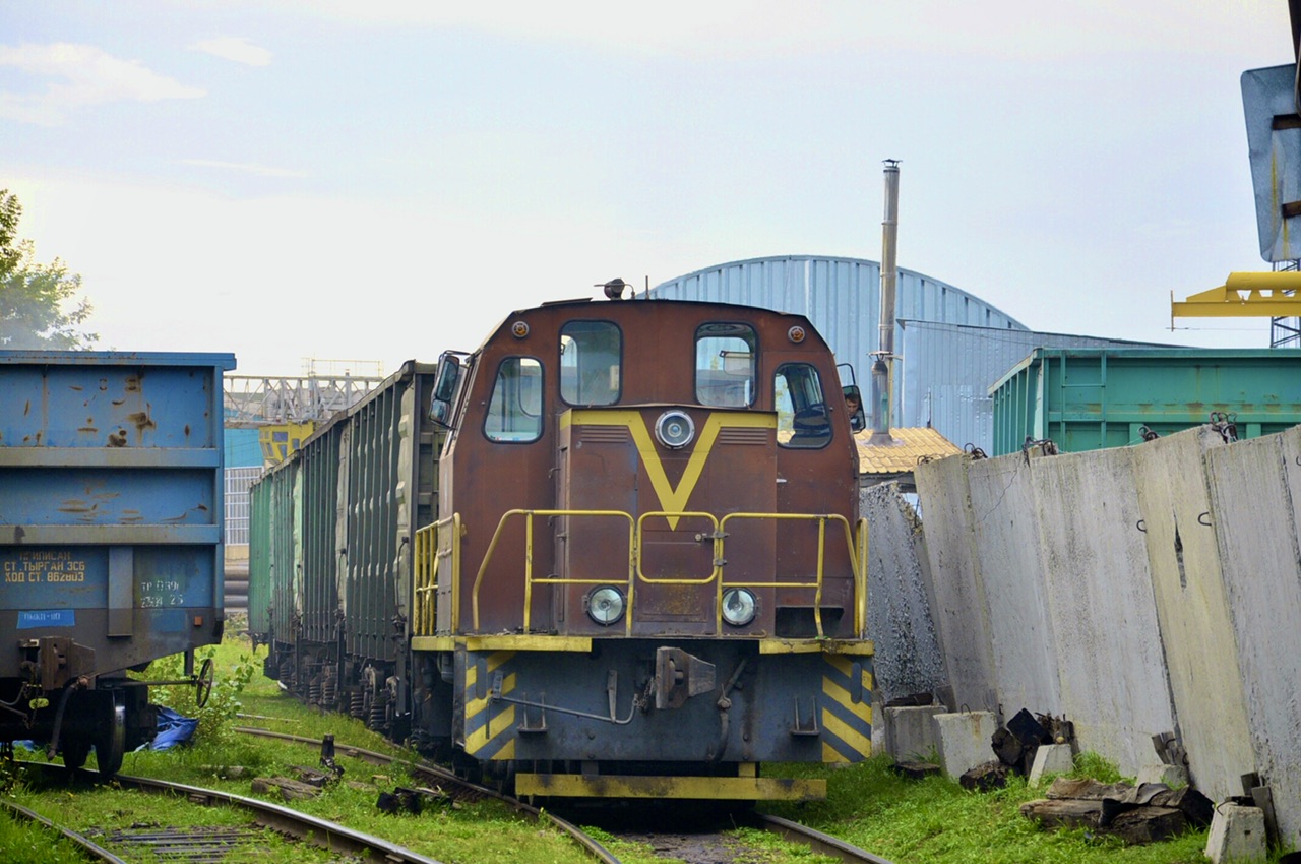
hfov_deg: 13.1
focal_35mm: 158
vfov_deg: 8.7
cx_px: 650
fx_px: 5685
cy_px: 432
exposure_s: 1/160
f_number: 5.6
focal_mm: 105
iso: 200
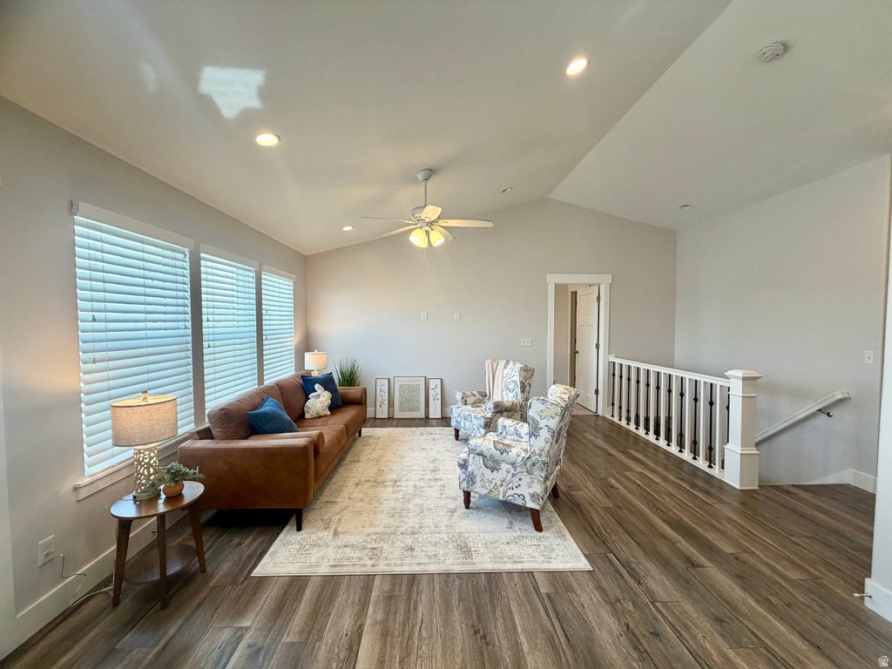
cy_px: 334
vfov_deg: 85.7
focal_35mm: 14
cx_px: 446
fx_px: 361
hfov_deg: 102.1
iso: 125
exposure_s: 1/120
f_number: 2.2
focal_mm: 2.22
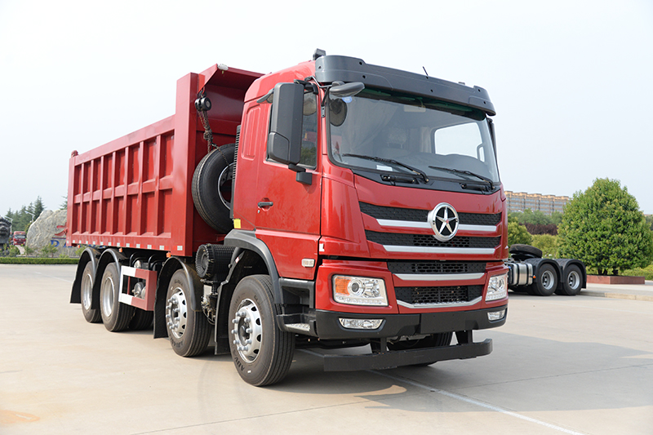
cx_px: 326
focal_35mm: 34
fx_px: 617
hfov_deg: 55.8
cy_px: 218
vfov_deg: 38.9
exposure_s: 1/4000
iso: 1100
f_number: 4.5
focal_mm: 34
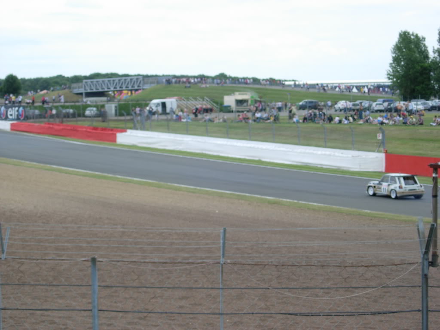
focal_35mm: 113
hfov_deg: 17.4
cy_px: 165
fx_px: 1436
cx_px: 220
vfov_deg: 13.1
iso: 64
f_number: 4.9
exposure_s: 1/287
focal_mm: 23.4
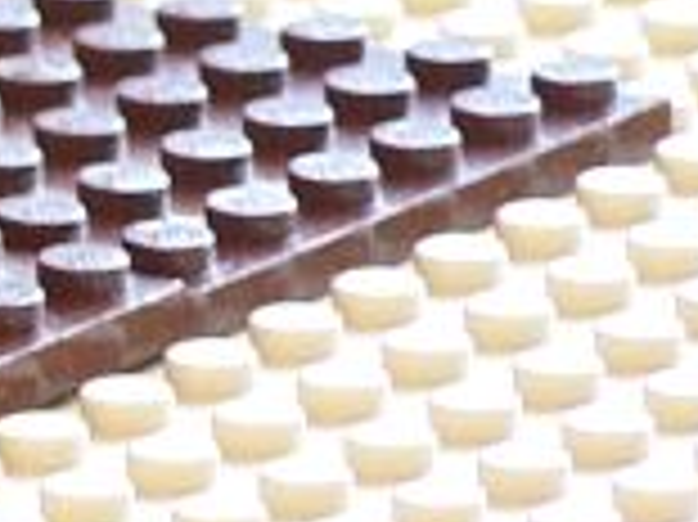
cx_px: -1441
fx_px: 18496
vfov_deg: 1.6
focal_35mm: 918
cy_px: -387
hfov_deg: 2.1
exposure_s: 1/10
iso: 80
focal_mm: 23.1
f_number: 3.2
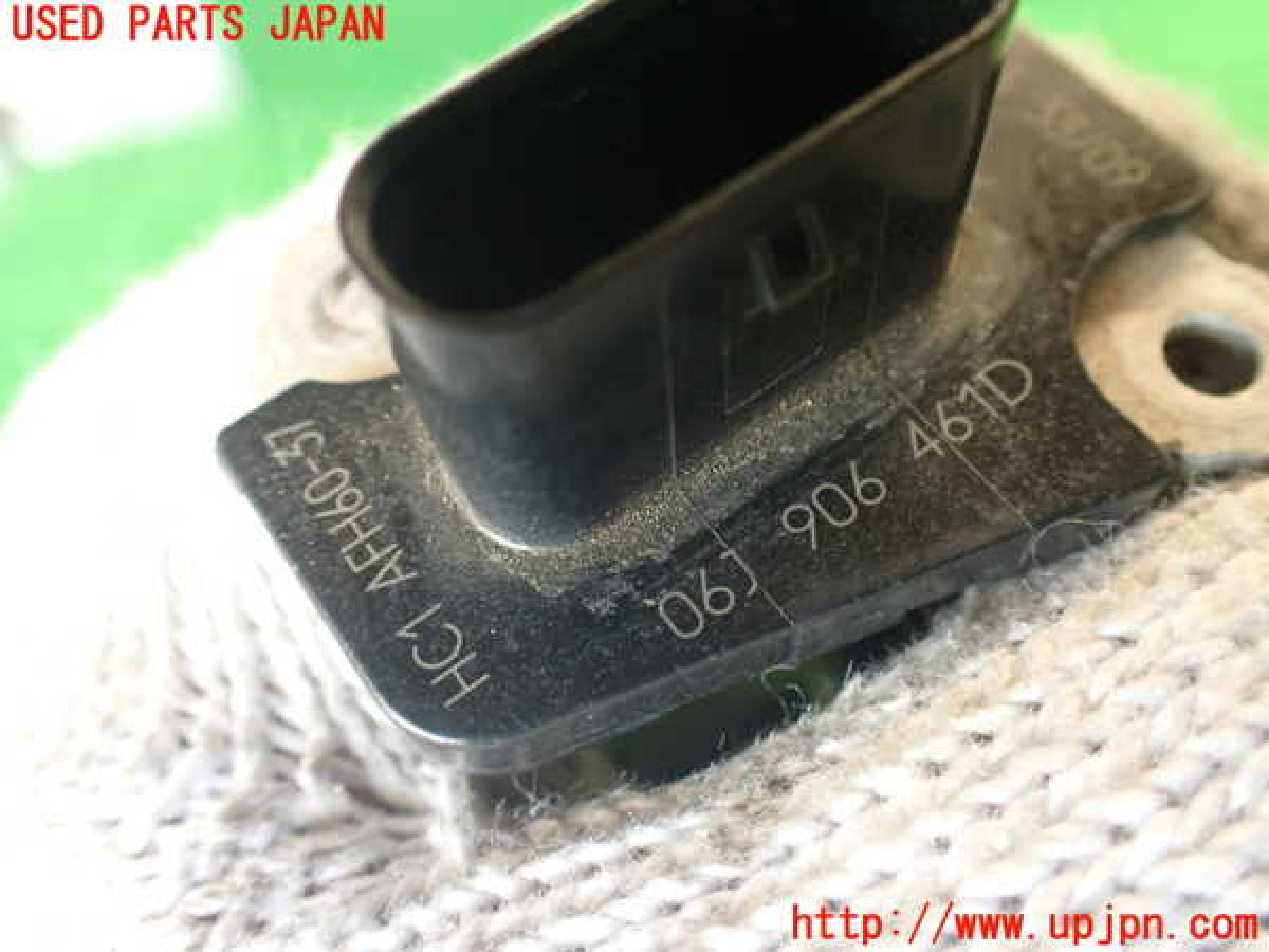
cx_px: 634
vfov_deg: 44.2
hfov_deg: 56.8
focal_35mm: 32
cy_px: 476
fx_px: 1173
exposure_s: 1/30
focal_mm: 5.79
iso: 400
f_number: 2.4
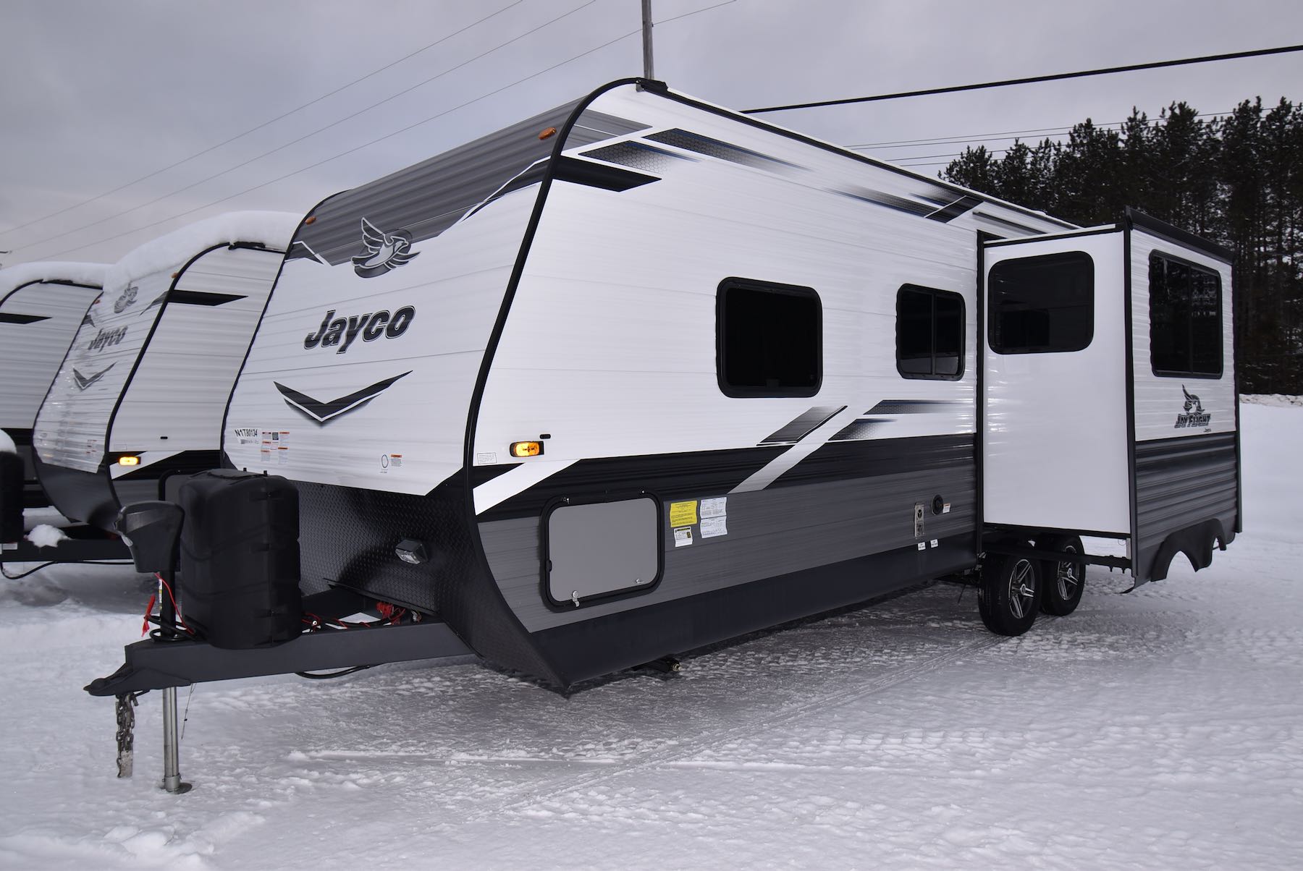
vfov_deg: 53.2
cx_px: 652
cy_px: 436
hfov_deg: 73.7
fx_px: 869
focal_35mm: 24
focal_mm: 16
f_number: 6.3
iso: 100
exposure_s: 1/160
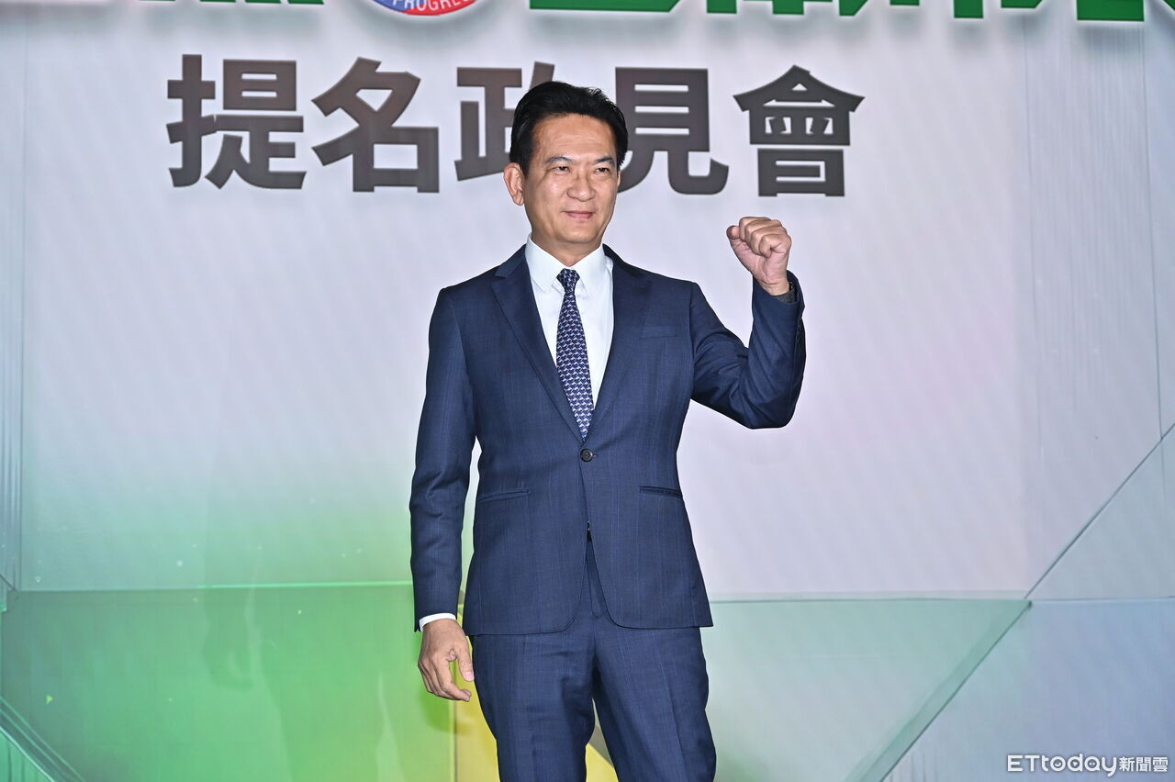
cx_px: 588
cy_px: 391
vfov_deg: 20.3
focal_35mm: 67
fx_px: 2186
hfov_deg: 30.1
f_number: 6
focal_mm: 67
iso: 1000
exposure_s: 1/200
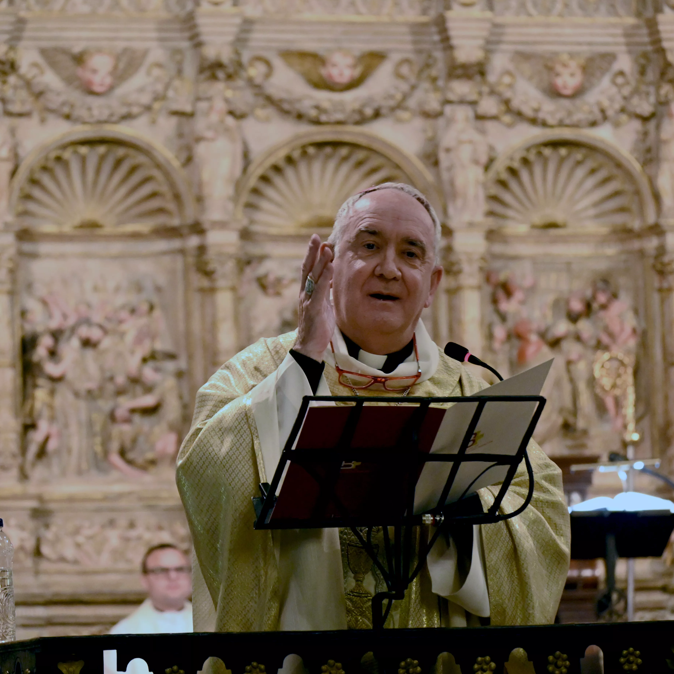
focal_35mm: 240
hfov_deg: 7.3
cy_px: 337
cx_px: 348
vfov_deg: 7.3
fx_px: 5279
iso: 3200
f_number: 5.3
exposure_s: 1/40
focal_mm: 125
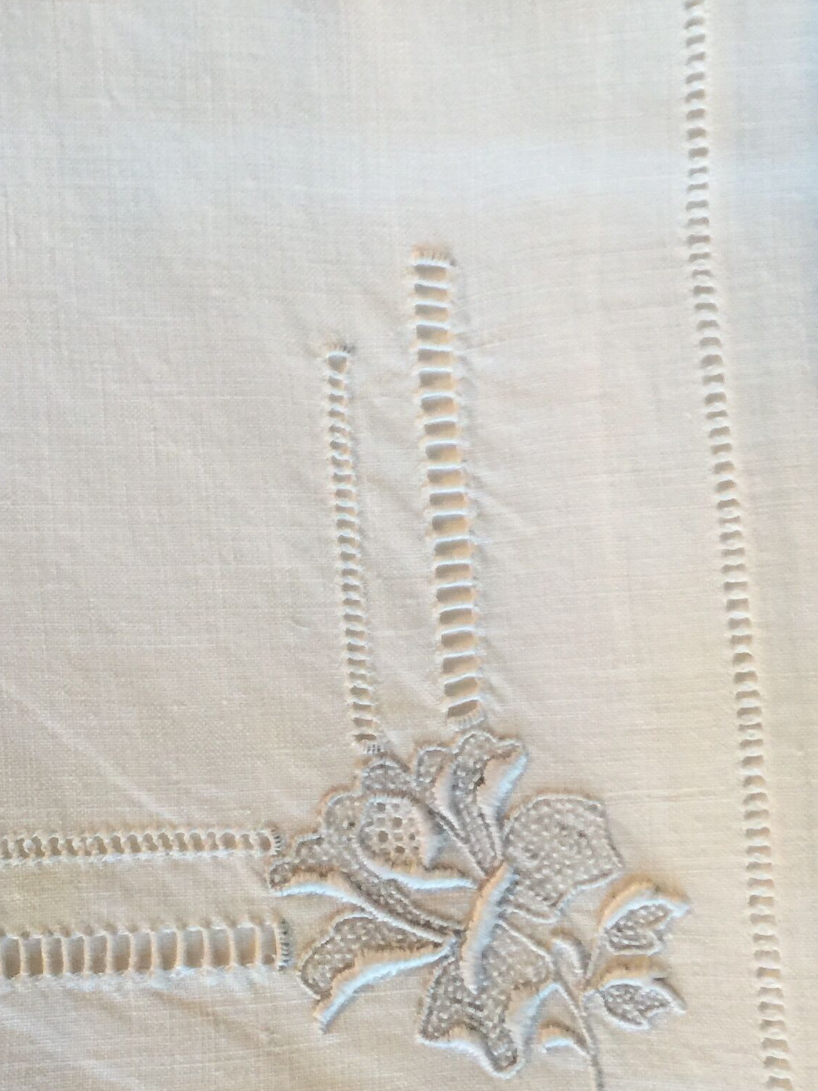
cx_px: 69
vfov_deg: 31.2
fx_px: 1954
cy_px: 524
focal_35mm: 62
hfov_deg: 23.0
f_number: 2.2
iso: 64
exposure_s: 1/17
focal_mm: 4.15
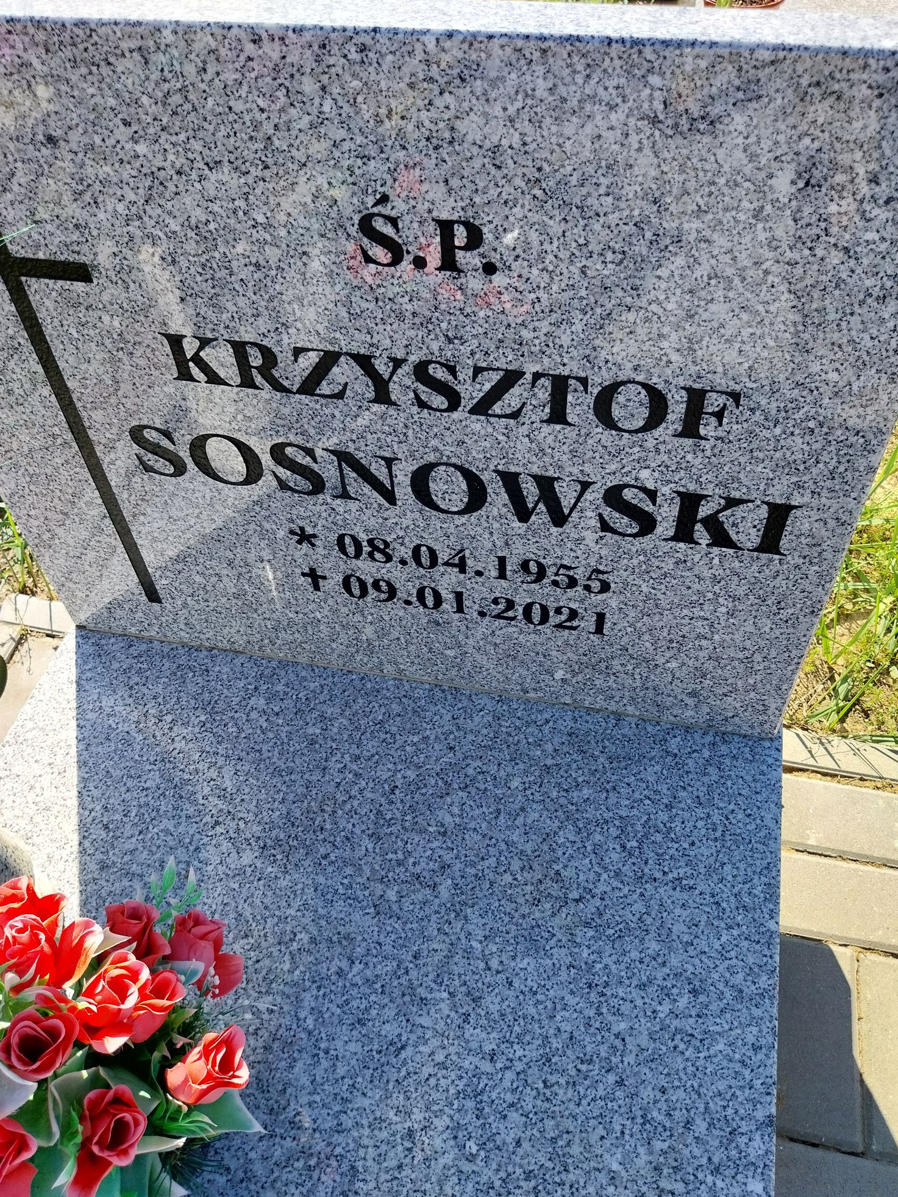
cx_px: 451
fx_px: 934
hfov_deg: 51.4
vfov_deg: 65.3
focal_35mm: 27
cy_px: 596
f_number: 1.8
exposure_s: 1/325
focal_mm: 4
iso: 25
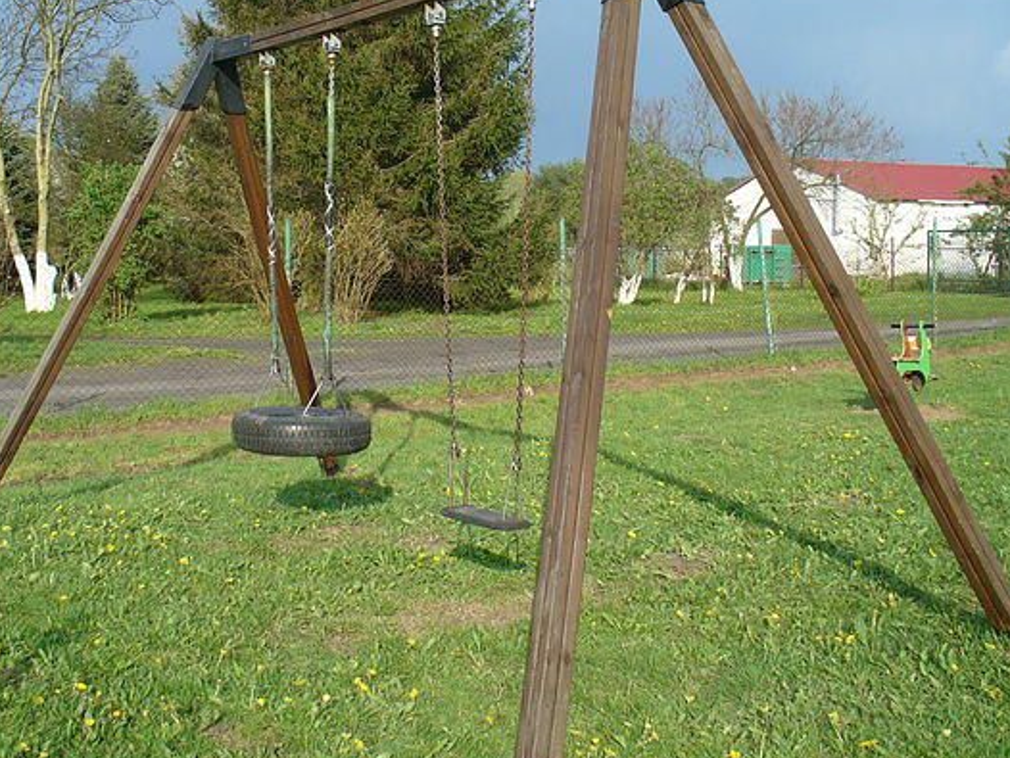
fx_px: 1314
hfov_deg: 42.0
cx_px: 444
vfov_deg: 32.2
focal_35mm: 45
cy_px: 342
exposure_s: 1/200
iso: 80
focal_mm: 6.1
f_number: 5.6
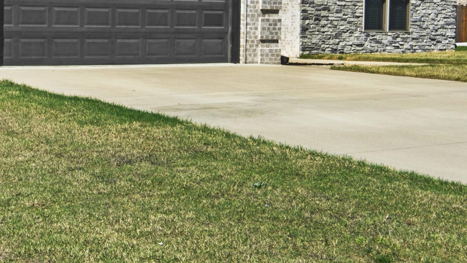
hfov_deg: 27.0
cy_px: -33
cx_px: 92
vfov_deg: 15.3
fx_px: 954
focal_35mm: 77
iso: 400
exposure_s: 1/20
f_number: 20
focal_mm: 24
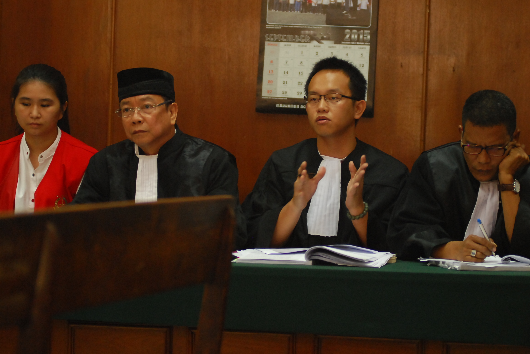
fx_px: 1767
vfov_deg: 11.4
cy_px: 177
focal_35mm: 120
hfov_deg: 17.1
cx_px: 265
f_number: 2.8
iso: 1000
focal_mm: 80
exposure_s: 1/50
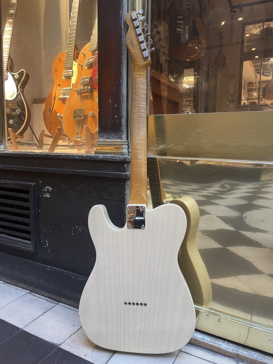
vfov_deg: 67.3
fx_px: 273
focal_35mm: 26
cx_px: 136
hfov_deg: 53.1
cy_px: 182
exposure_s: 1/50
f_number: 1.6
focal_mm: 4.2
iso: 160
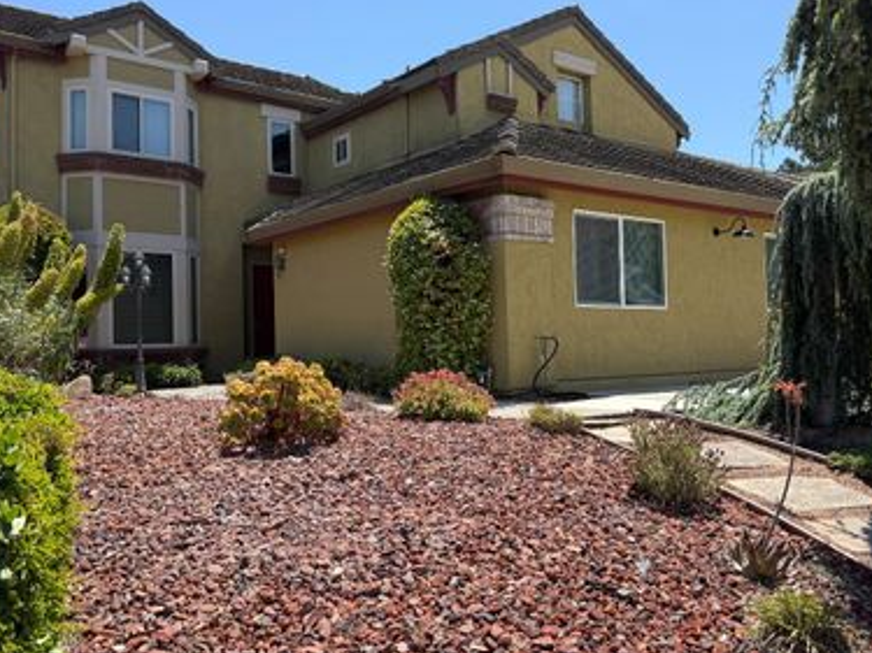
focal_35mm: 32
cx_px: 446
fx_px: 806
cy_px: 306
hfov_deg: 56.8
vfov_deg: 44.1
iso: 80
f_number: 1.78
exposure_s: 1/2703
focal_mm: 6.76
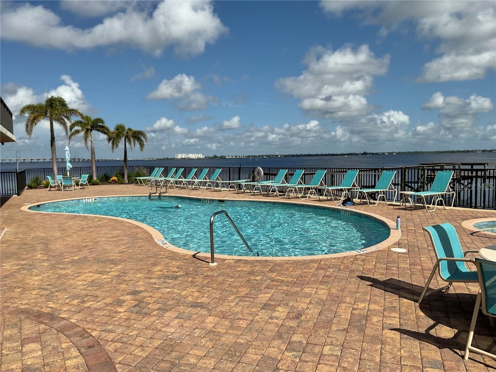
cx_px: 248
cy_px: 186
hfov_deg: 61.7
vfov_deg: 48.2
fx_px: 416
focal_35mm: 29
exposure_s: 1/3788
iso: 16
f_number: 1.8
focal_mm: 3
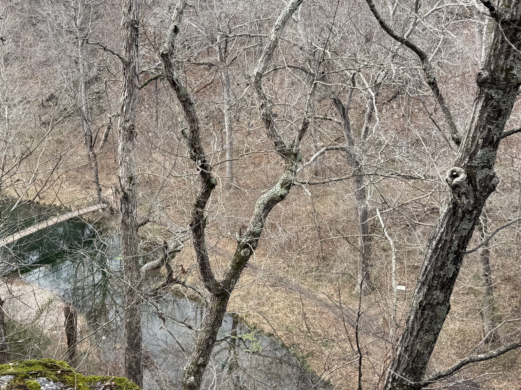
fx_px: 632
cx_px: 127
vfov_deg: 34.2
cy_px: 155
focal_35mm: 42
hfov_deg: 43.3
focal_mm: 6.76
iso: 80
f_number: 1.78
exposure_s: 1/1292
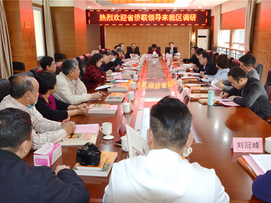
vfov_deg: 38.7
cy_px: 104
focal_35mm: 37
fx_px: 290
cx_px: 146
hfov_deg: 50.1
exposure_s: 1/100
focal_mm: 22
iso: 1600
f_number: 5.6
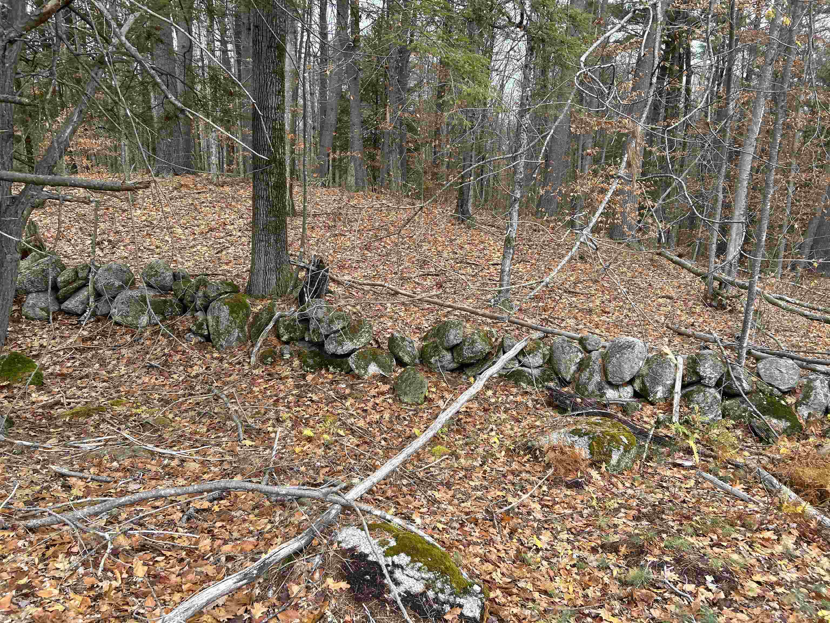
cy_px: 312
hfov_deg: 67.3
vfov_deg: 53.1
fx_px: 623
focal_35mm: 26
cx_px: 415
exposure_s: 1/249
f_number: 1.5
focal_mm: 5.7
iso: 40
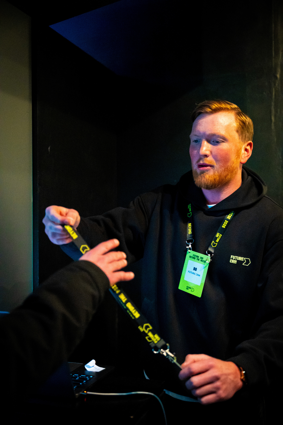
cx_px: 142
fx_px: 483
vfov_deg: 47.4
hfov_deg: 32.6
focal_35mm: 41
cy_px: 212
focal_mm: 41
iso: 12800
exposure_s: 1/125
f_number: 2.8
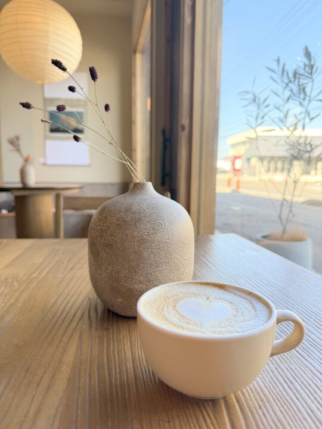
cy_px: 214
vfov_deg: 71.6
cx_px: 161
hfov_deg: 56.8
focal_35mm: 24
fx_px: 298
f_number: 1.78
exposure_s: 1/183
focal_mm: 6.76
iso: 64
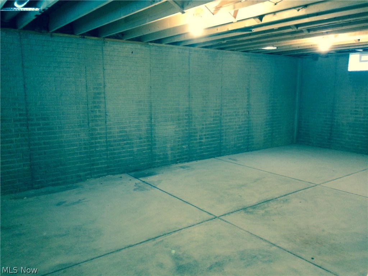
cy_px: 138
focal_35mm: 29
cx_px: 184
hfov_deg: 61.7
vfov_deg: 48.2
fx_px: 308
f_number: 2.2
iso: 320
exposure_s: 1/15
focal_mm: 4.15
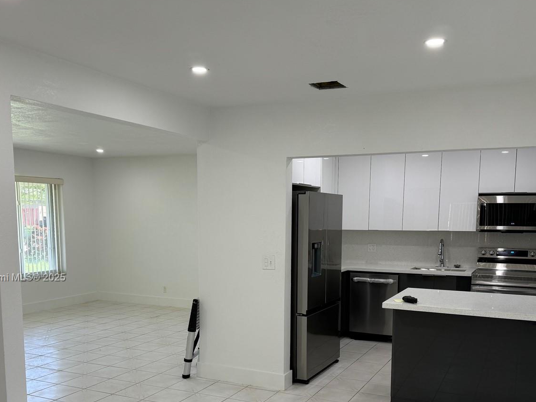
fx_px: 527
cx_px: 293
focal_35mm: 34
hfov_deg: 53.9
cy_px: 278
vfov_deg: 41.1
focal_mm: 6.76
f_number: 1.78
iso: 80
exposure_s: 1/121
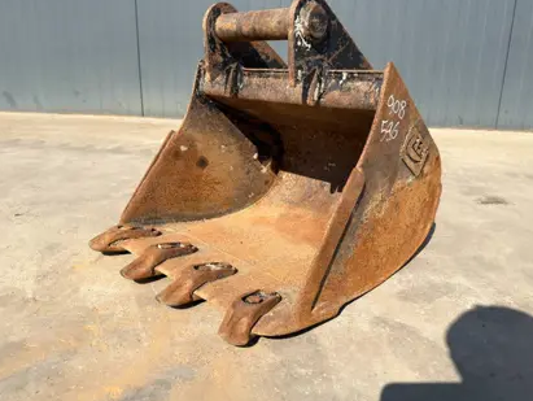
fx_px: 432
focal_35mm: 28
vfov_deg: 49.8
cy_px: 192
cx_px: 259
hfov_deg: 63.4
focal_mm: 6.76
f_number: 1.78
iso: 64
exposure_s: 1/3610
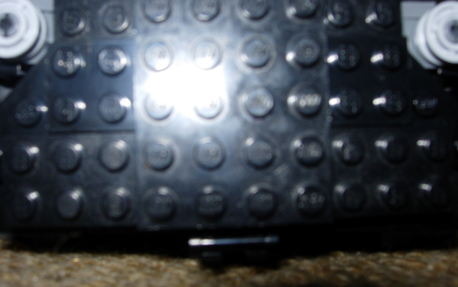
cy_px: 138
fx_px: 512
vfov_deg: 31.3
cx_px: 228
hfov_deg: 48.2
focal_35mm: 41
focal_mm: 7.8
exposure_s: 1/64
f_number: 4.8
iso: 79
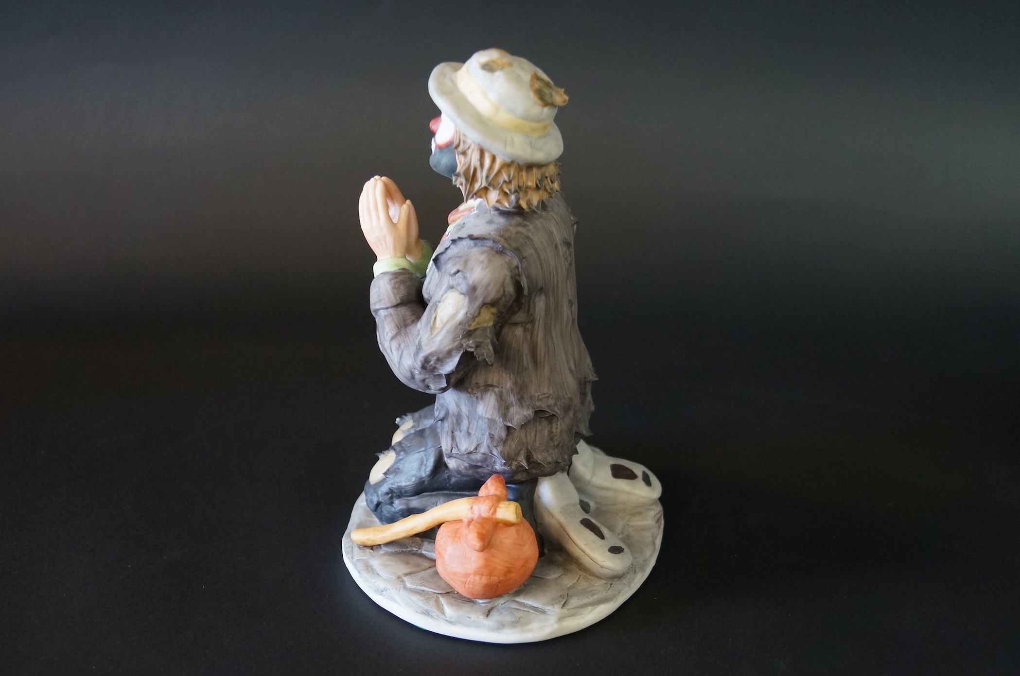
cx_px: 510
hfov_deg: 43.7
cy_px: 338
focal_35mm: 45
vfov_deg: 29.8
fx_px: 1273
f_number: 4.5
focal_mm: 30
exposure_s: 1/60
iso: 1250
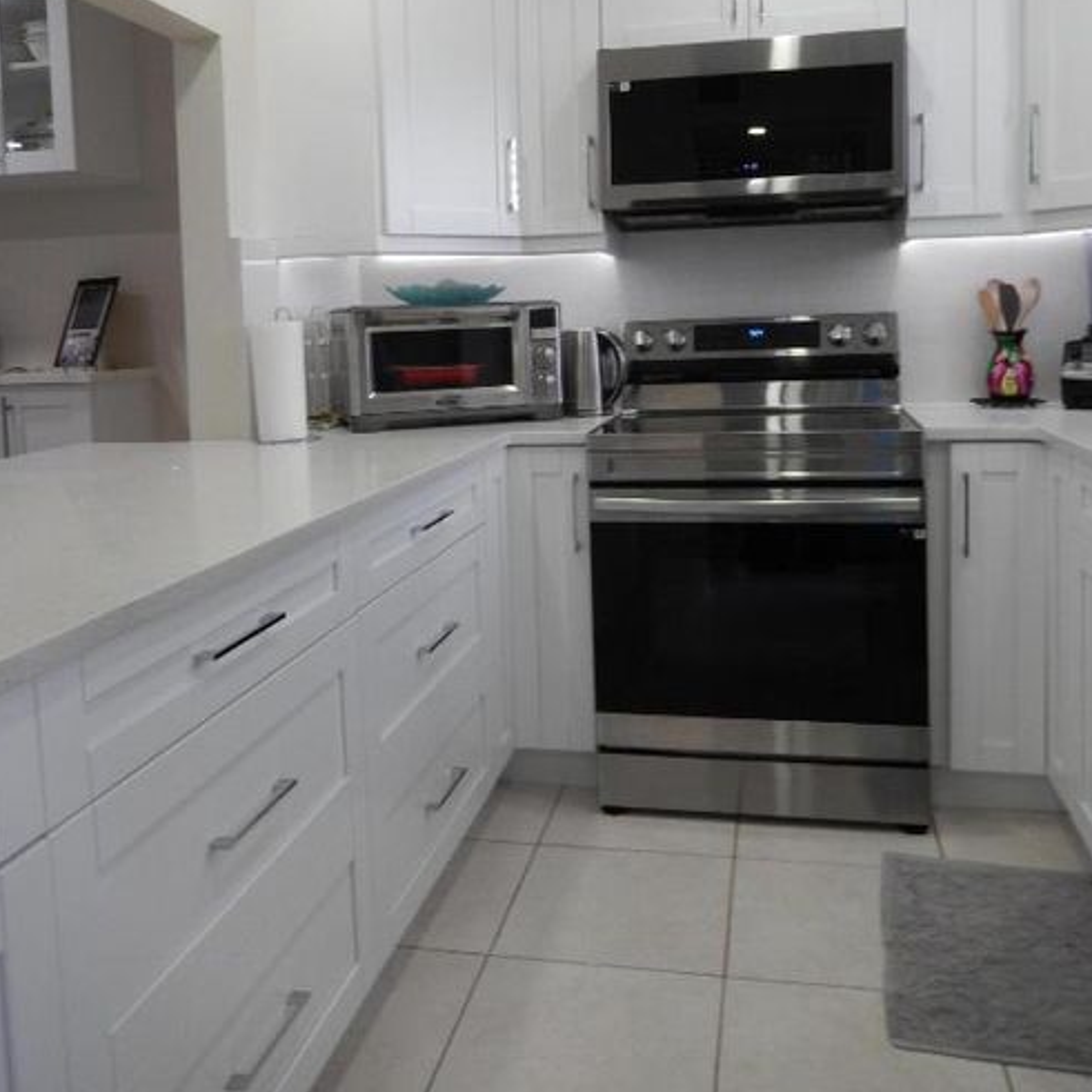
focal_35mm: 30
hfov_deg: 54.0
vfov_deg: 53.3
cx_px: 547
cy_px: 393
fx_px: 1071
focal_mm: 4.5
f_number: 3.4
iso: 160
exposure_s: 1/30
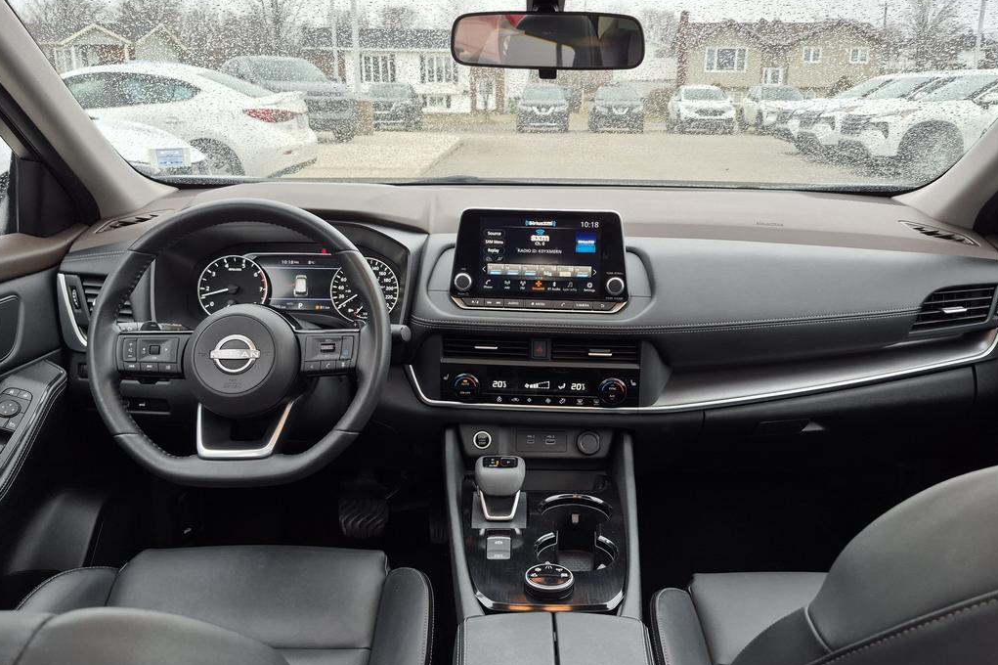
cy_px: 349
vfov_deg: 43.6
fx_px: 831
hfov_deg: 61.9
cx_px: 510
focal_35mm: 30
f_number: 1.8
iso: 64
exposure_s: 1/120
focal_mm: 5.4
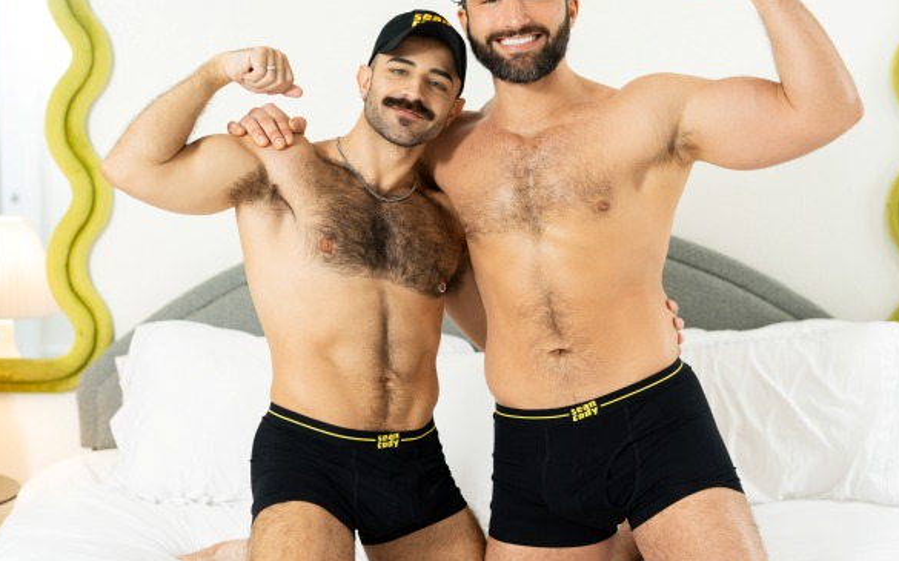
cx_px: 483
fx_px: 1494
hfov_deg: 33.5
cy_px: 271
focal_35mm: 61
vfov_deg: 21.3
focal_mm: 50
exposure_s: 1/250
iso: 800
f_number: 2.2
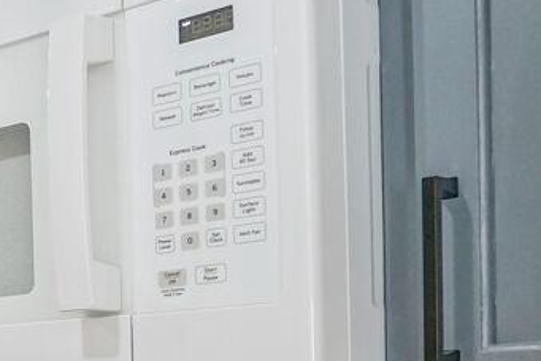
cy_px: 423
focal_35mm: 81
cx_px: -366
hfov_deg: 19.9
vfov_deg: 16.3
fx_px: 1218
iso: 640
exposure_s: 1/30
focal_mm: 16
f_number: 8
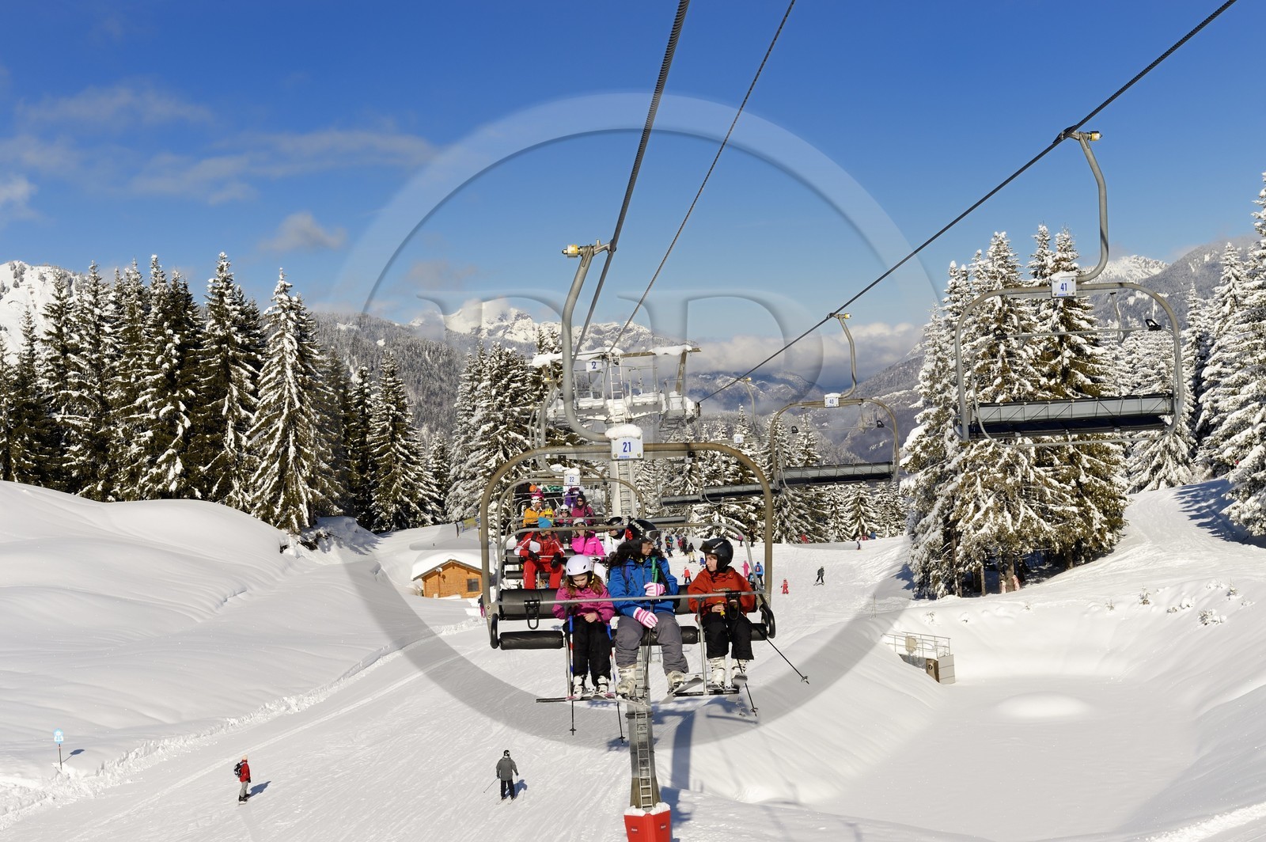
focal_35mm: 56
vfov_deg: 24.2
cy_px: 421
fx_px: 1968
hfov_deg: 35.7
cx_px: 633
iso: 200
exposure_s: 1/400
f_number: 16
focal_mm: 56
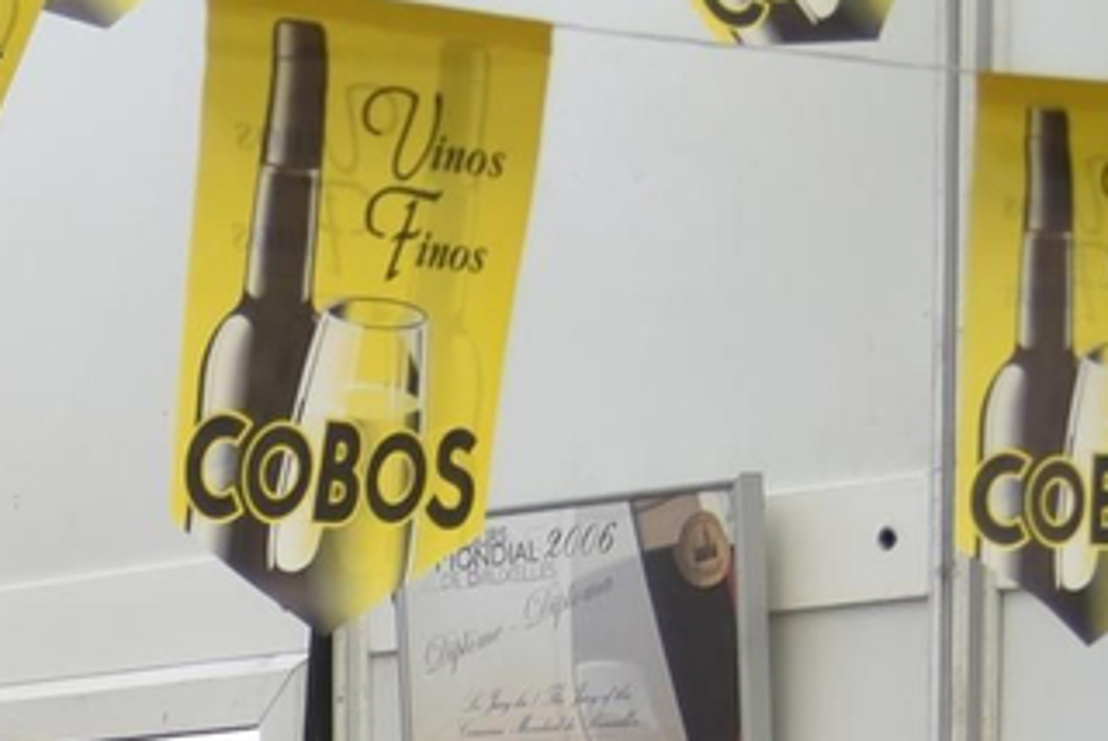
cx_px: -699
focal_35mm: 145
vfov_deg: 8.7
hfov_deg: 13.1
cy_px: 1679
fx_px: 4467
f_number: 5.6
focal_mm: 29
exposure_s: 1/320
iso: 200
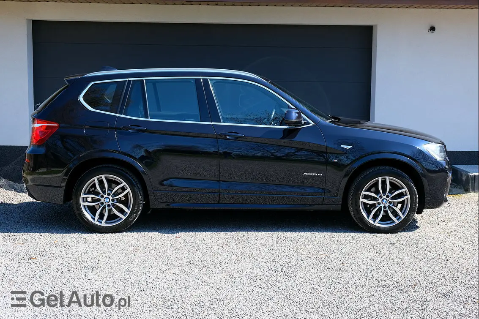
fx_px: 718
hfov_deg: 36.9
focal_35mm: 54
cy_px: 160
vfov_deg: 25.1
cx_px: 240
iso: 320
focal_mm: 35.8
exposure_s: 1/210
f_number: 6.4
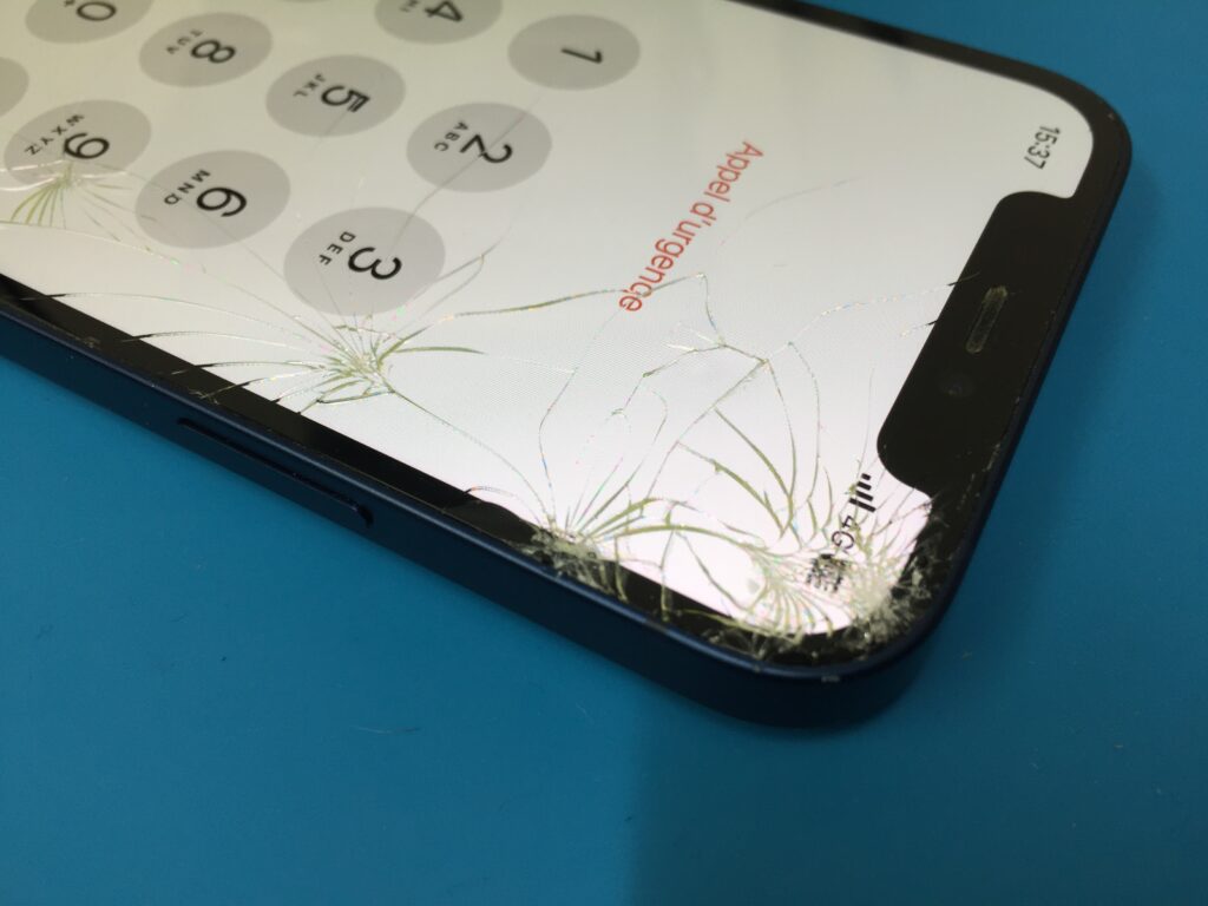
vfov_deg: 48.2
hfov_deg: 61.7
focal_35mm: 29
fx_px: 1012
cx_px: 604
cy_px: 453
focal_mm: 4.15
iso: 40
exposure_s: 1/50
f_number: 2.2
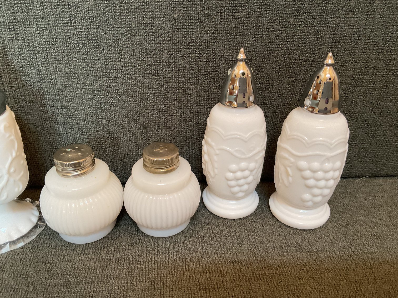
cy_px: 149
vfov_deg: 48.2
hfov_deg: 61.7
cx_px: 199
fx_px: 333
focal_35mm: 29
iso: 160
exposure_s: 1/50
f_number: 1.8
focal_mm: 3
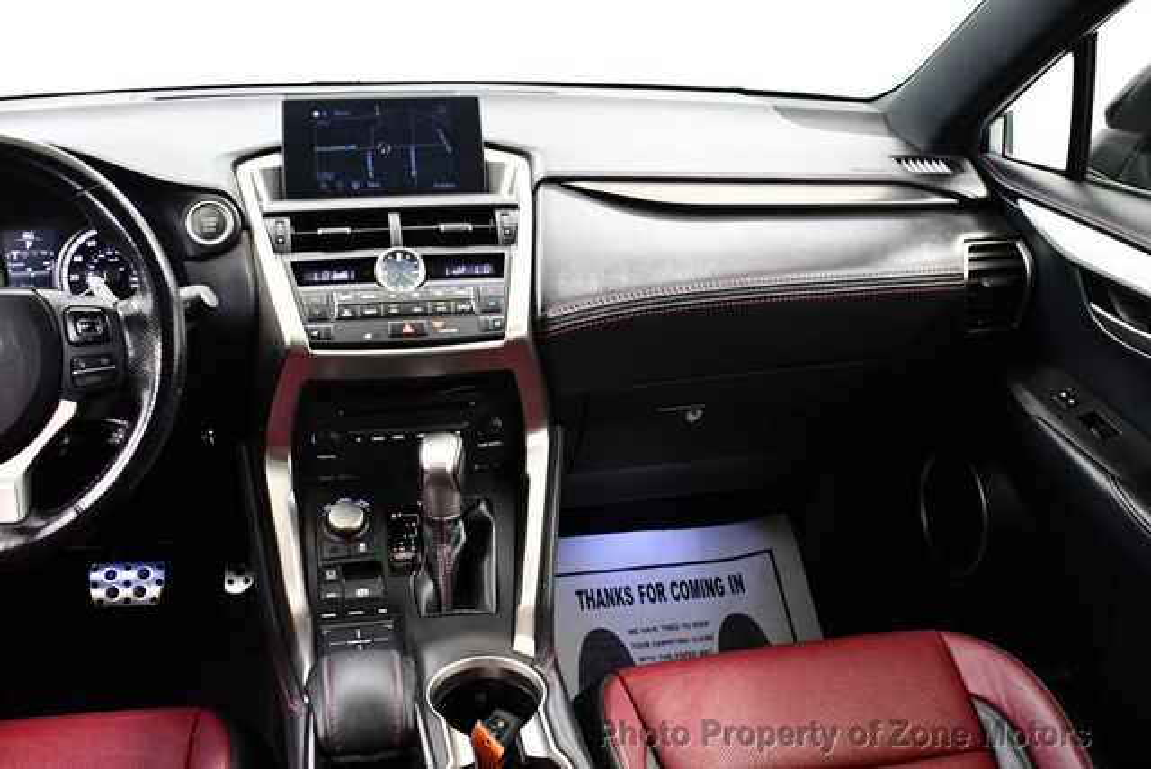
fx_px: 1152
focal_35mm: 36
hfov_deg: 53.1
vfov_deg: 36.9
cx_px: 576
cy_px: 384
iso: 3600
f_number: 3.5
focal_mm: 18
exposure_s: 1/60
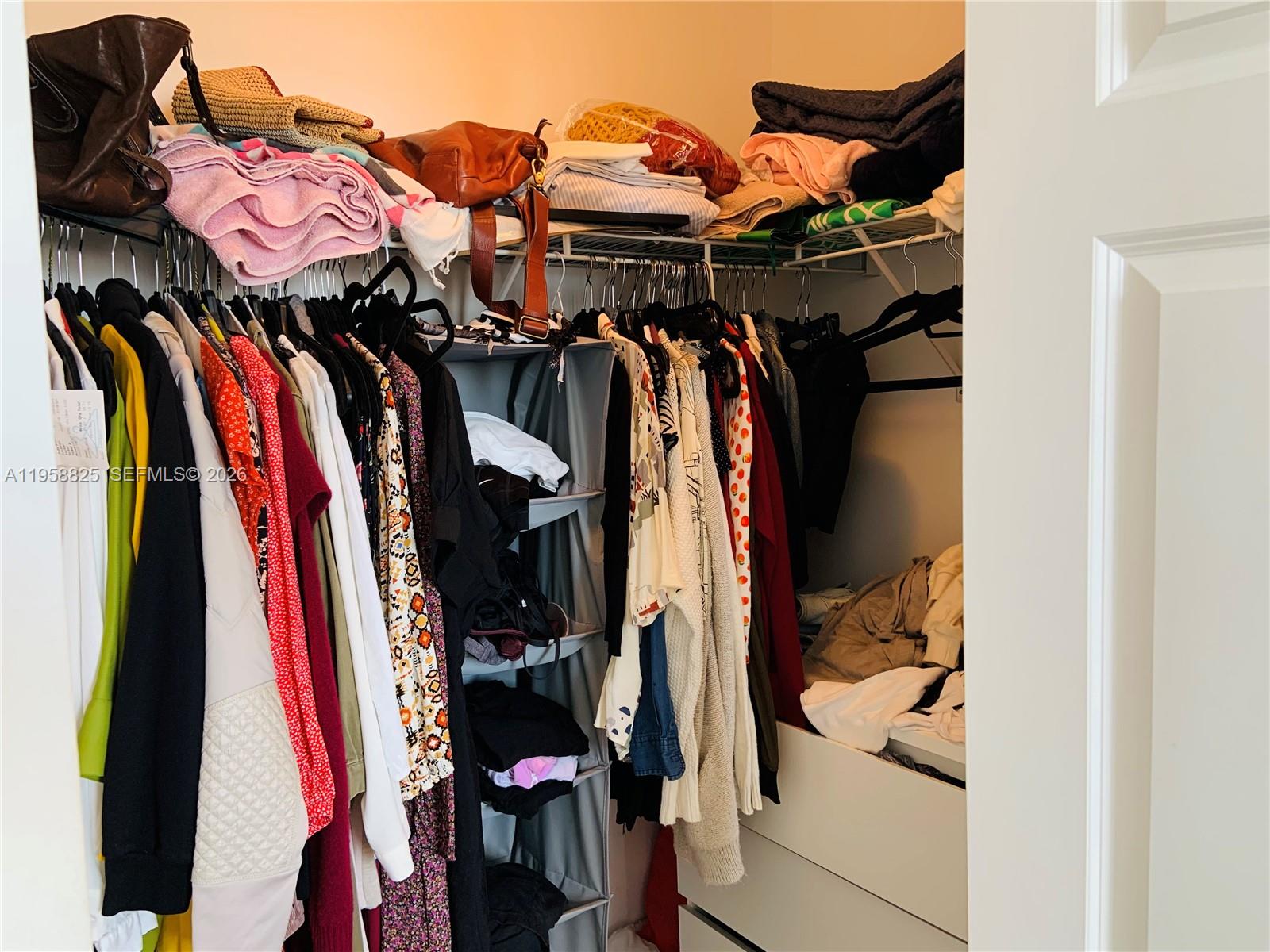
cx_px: 635
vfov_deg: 53.1
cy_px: 476
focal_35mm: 26
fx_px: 954
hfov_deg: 67.3
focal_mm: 4.25
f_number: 1.8
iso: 100
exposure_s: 1/60
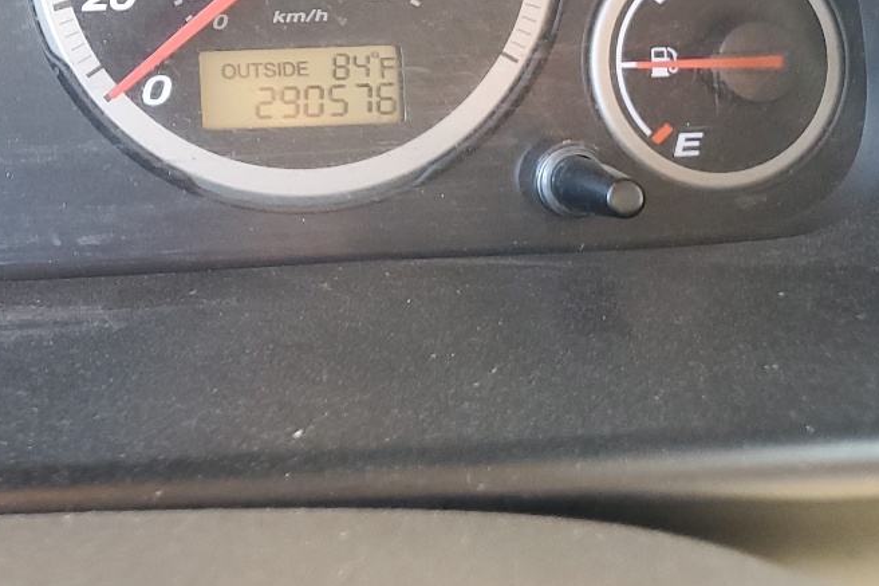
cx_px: -16
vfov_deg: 19.8
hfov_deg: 28.5
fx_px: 1611
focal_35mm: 66
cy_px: -34
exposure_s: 1/60.2
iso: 66
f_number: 1.5
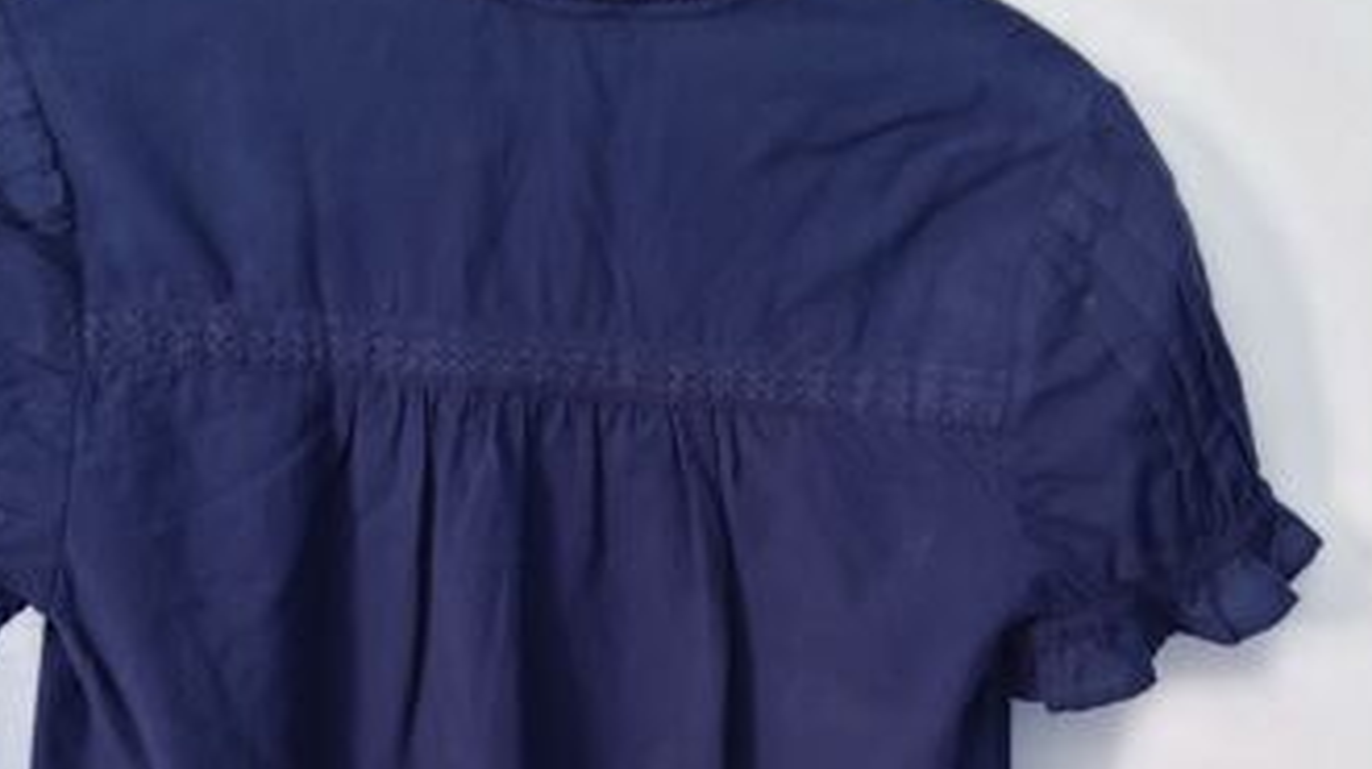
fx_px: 1999
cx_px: 636
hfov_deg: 37.9
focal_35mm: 55
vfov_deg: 20.6
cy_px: 869
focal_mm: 3.08
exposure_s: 1/100
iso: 64
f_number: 2
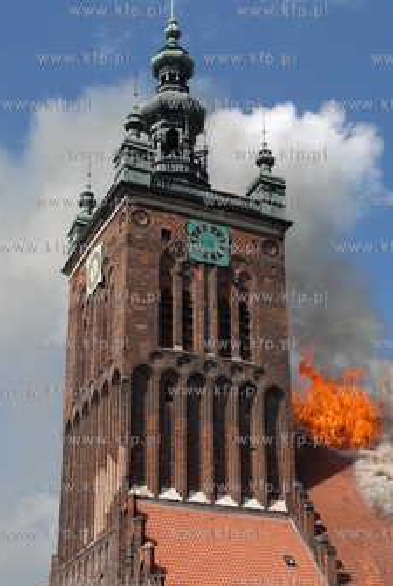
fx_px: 1020
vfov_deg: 32.0
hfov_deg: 21.8
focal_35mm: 63
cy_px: 294
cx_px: 227
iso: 100
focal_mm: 35
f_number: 5.6
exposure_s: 1/500
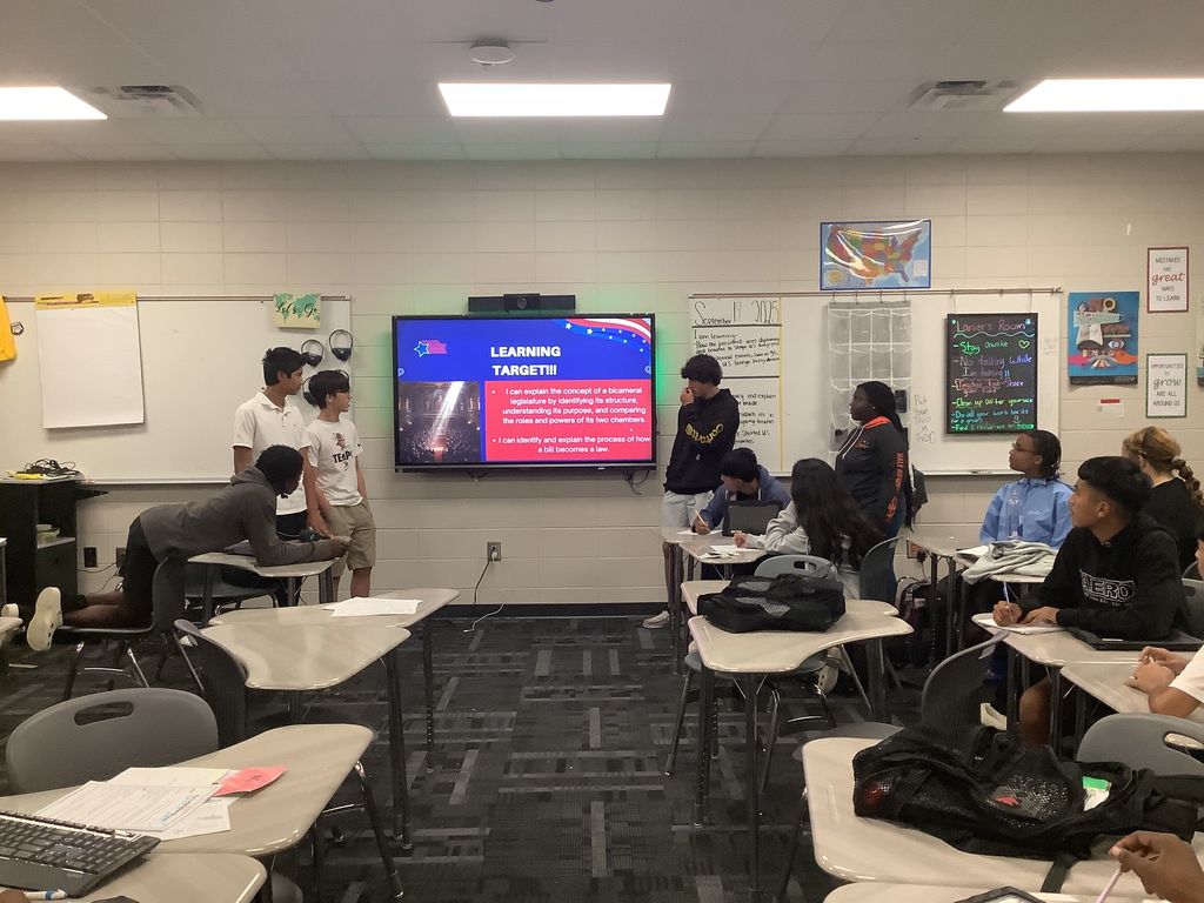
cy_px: 452
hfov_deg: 58.4
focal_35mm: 31
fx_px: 1078
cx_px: 602
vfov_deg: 45.4
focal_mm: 3.3
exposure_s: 1/60
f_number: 2.4
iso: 250
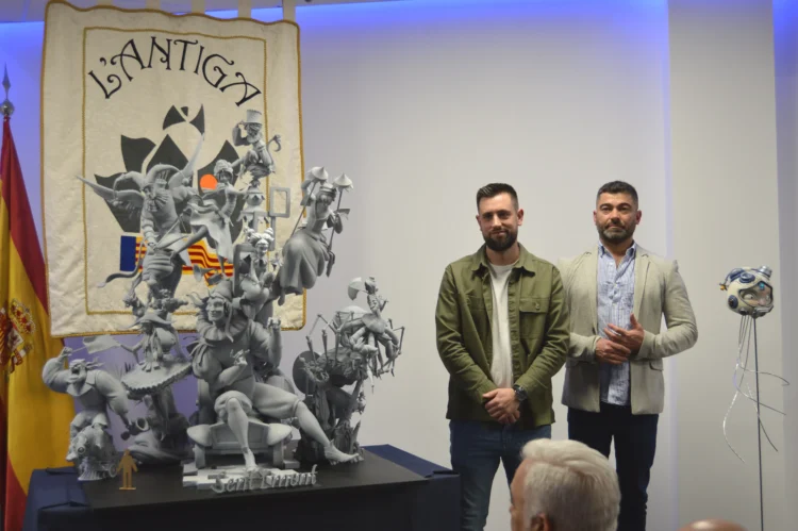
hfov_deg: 46.4
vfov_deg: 31.9
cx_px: 399
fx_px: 930
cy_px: 266
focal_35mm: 42
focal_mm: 28
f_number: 4
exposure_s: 1/40
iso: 400
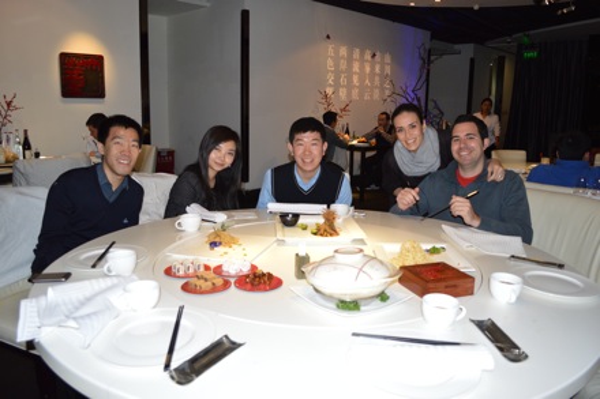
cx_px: 300
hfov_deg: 67.4
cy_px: 200
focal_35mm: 27
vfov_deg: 47.9
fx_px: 450
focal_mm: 18
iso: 400
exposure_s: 1/60
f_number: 3.5
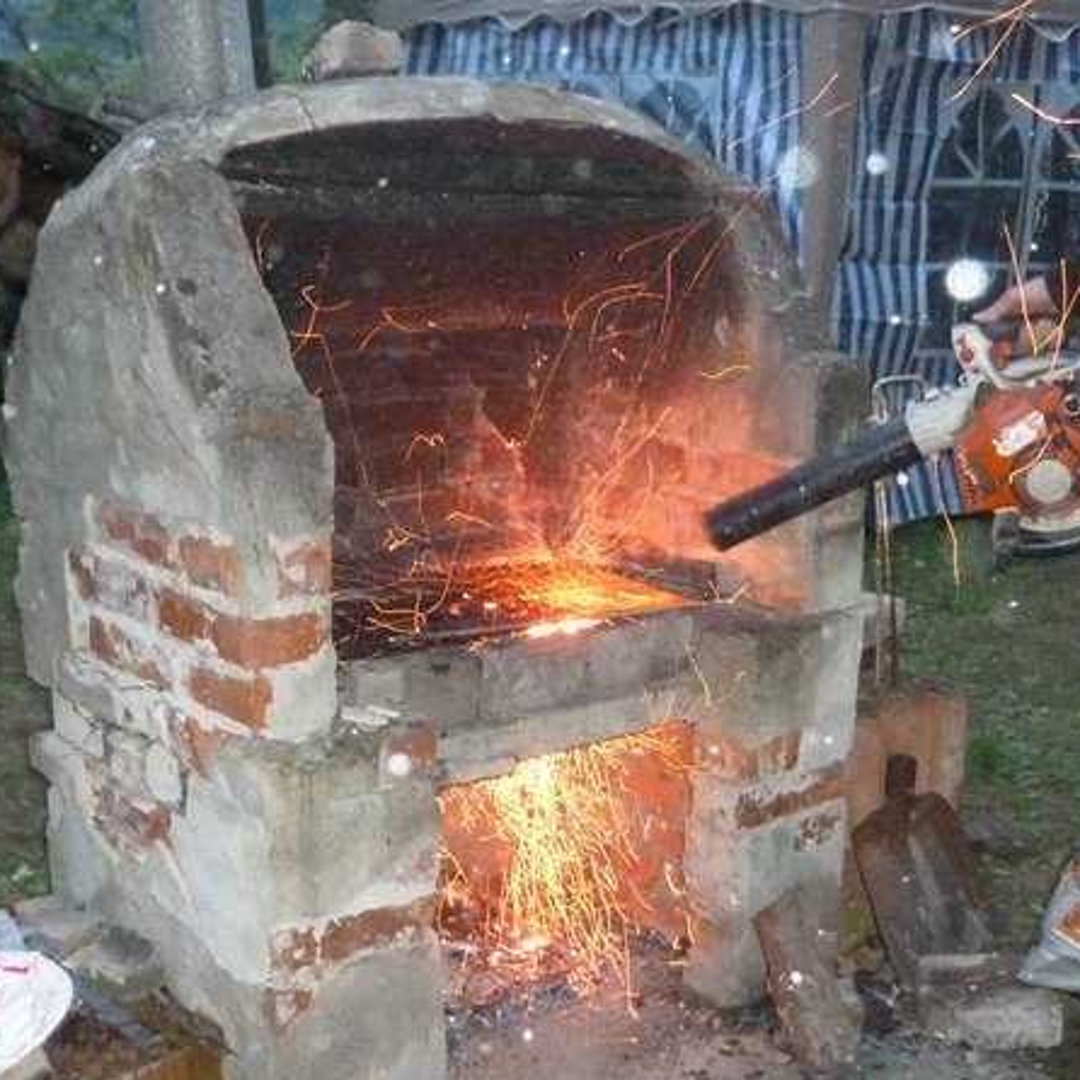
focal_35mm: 46
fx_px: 1624
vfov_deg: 36.7
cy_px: 630
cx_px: 605
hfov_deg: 36.7
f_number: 3.4
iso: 800
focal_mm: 4.7
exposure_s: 1/5
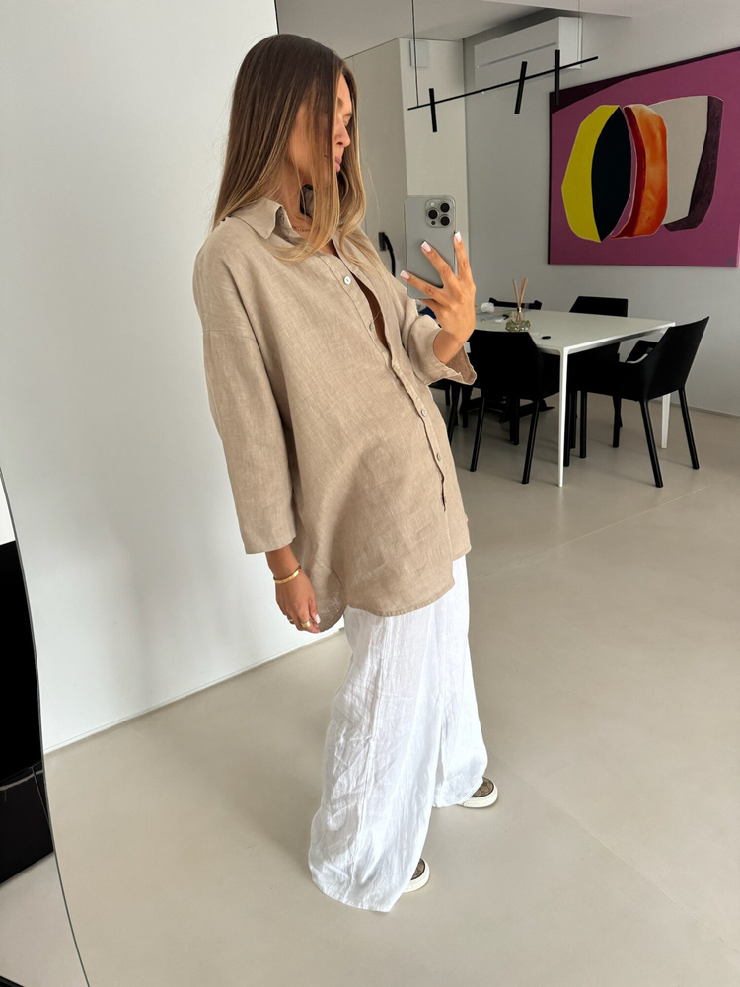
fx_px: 684
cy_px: 494
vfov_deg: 71.6
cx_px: 370
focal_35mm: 24
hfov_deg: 56.8
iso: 200
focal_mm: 6.76
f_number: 1.78
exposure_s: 1/121
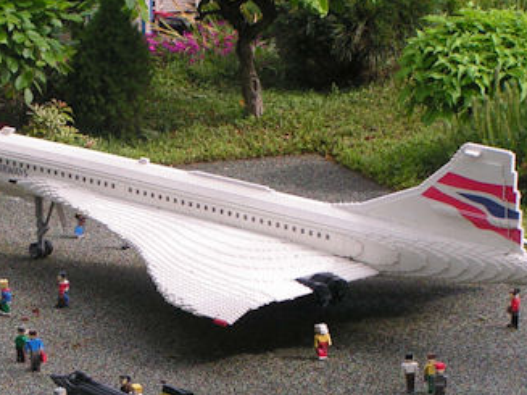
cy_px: 306
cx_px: 90
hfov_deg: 10.1
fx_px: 2983
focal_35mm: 196
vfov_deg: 7.6
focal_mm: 15.6
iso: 50
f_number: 4
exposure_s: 1/125
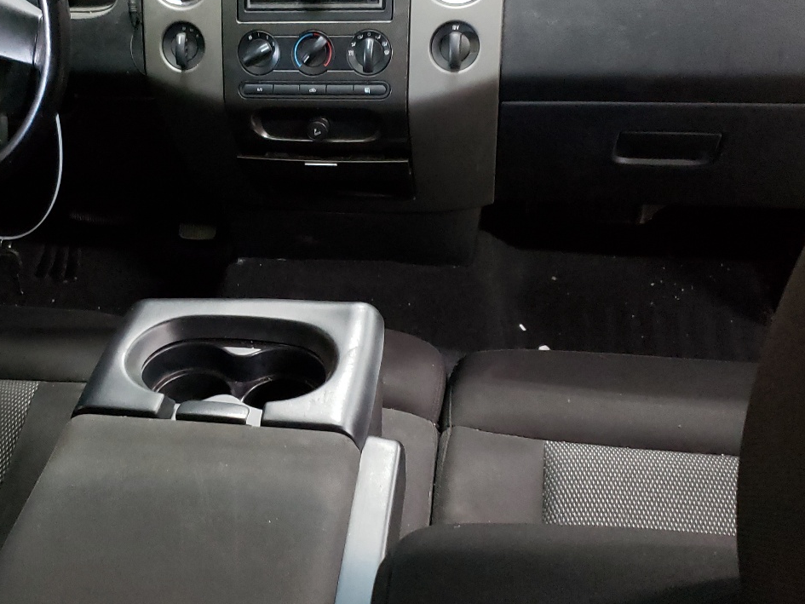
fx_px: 1023
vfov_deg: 32.9
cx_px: 280
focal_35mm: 44
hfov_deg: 42.5
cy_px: 275
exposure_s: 1/24
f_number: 1.5
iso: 502
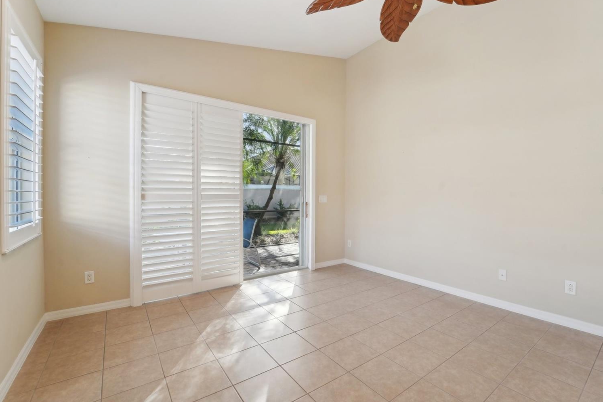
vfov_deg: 77.3
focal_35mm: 15
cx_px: 315
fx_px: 251
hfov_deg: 100.3
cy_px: 191
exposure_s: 1/45
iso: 400
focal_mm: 14
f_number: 8
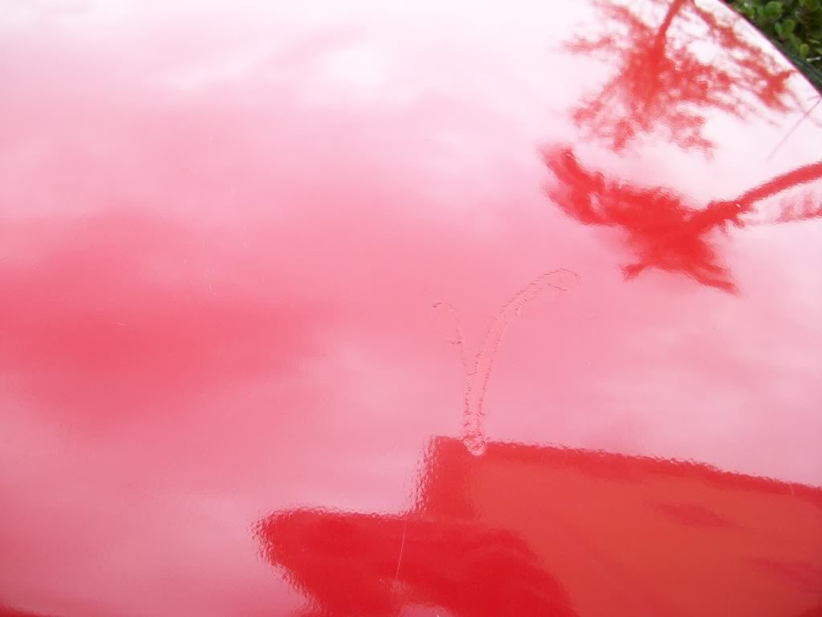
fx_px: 760
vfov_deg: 44.2
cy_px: 308
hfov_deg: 56.8
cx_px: 411
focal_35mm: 32
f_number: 2.8
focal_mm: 5.7
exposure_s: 1/160
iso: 64
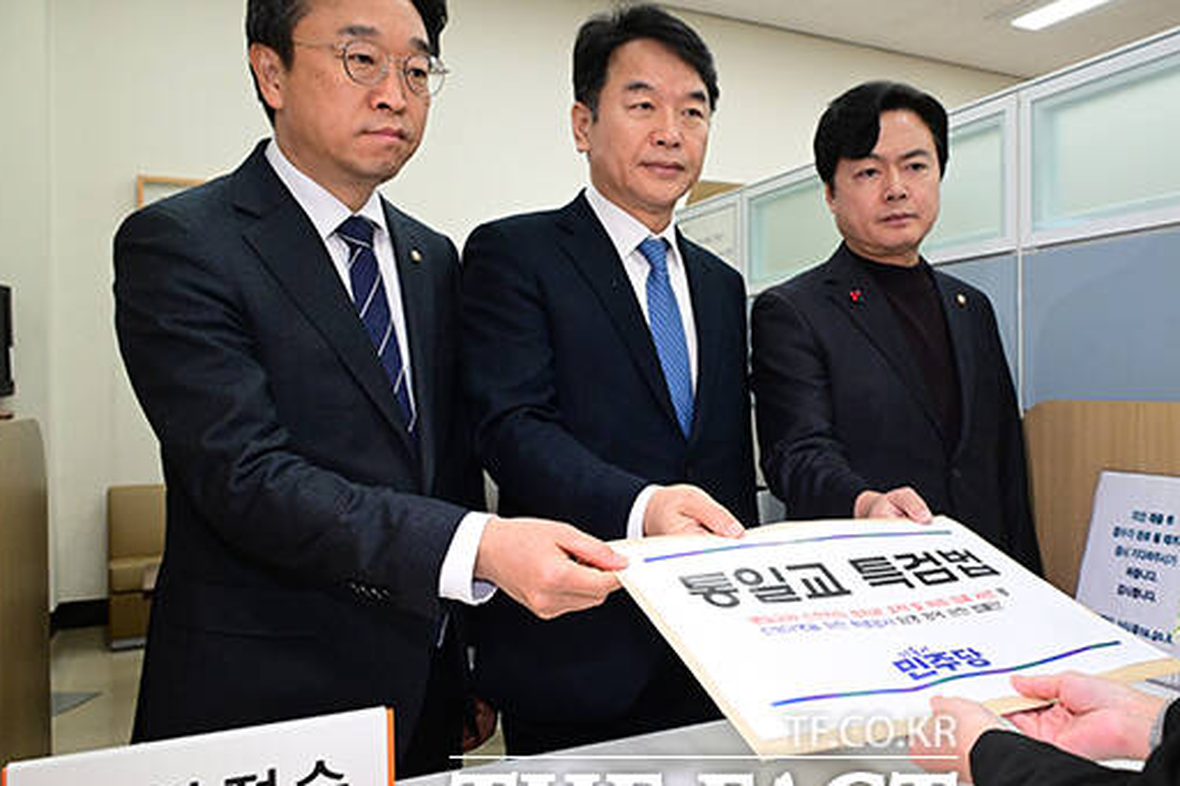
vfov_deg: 43.6
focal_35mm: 30
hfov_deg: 61.5
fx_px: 983
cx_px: 703
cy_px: 398
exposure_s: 1/250
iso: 4000
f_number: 7.1
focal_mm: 24
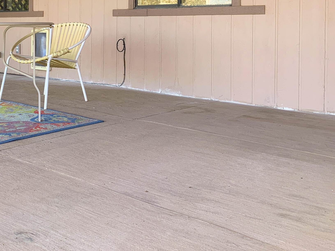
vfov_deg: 29.1
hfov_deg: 39.1
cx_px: 104
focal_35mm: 48
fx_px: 465
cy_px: 26
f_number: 1.8
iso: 25
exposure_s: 1/122
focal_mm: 4.25
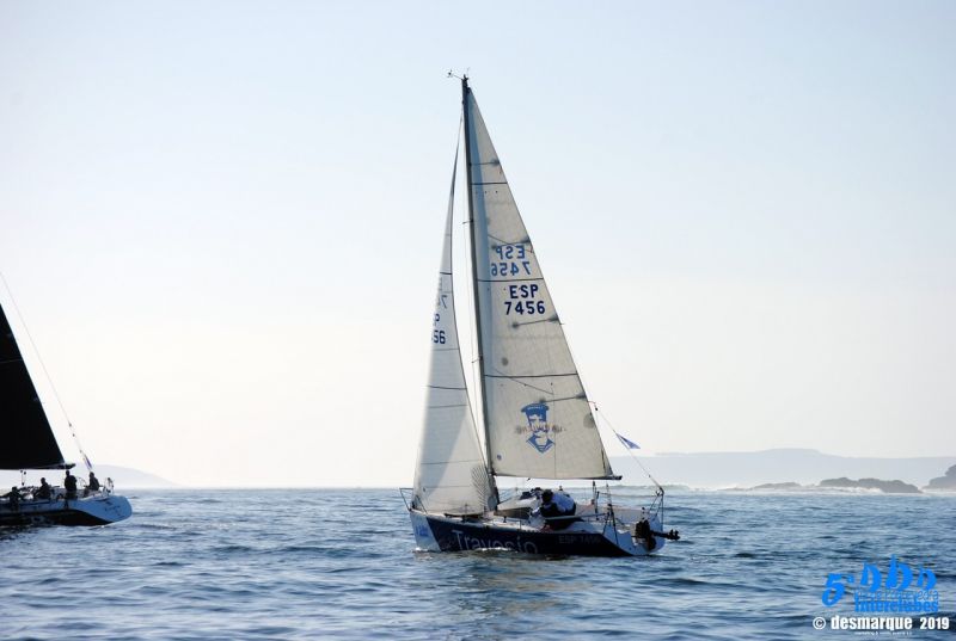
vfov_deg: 8.8
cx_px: 478
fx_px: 4191
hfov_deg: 13.0
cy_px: 320
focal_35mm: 158
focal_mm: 105
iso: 100
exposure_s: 1/800
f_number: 7.1
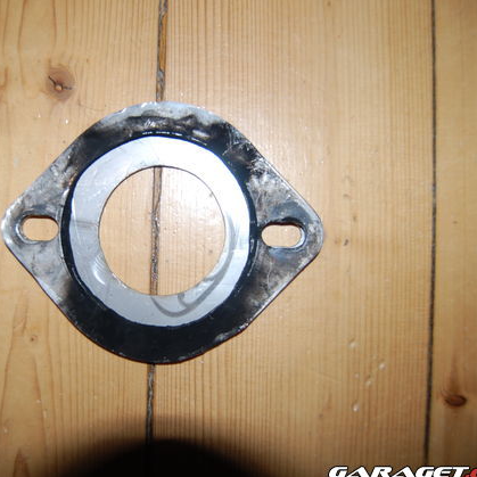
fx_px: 546
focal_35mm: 35
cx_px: 159
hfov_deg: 46.5
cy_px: 241
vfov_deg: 47.2
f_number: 3.5
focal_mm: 18
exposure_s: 1/60
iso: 200
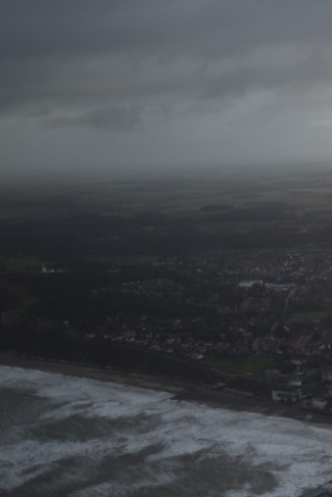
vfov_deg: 29.1
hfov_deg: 19.0
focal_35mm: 69
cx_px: 365
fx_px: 954
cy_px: 315
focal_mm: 35
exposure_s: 1/3200
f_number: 2
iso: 200
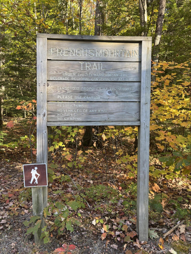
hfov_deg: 53.1
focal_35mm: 26
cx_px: 96
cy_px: 127
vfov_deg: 67.3
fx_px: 191
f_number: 1.6
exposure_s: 1/121
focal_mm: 5.96
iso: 50
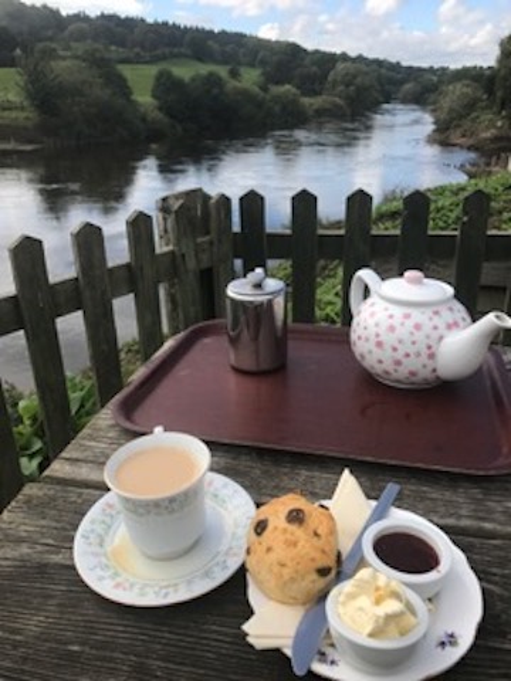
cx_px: 256
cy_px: 340
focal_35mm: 28
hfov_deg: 49.7
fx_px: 551
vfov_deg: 63.4
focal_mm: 3.99
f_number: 1.8
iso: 20
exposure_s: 1/1451
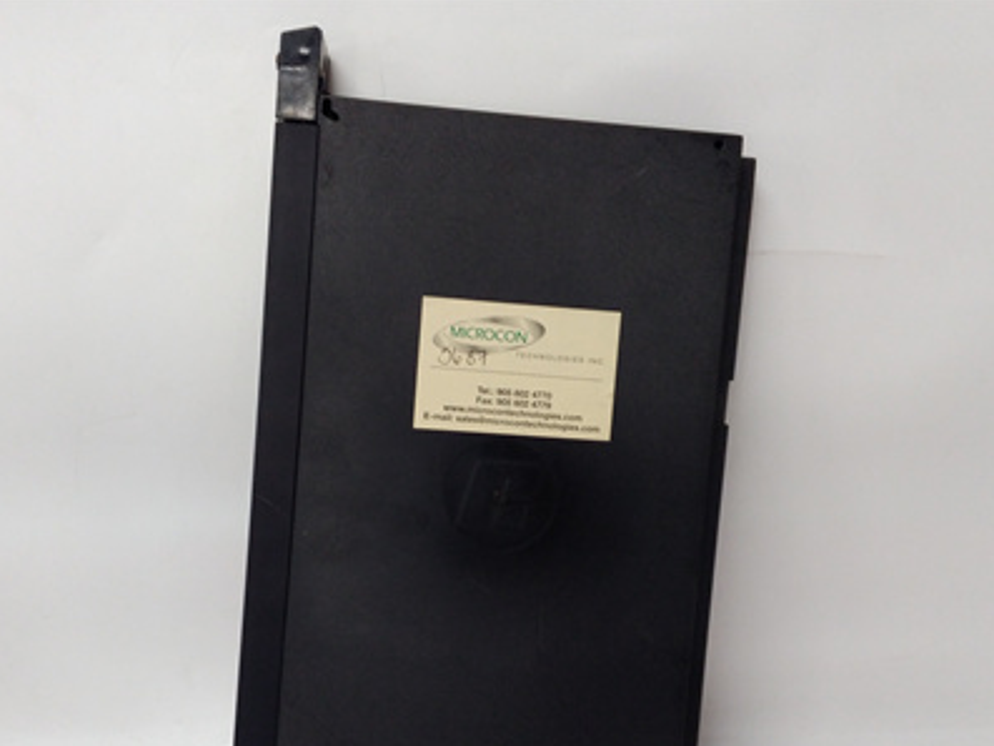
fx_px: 977
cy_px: 464
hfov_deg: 53.9
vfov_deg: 41.5
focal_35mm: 34
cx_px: 478
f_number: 2
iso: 199
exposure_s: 1/33
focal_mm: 3.79
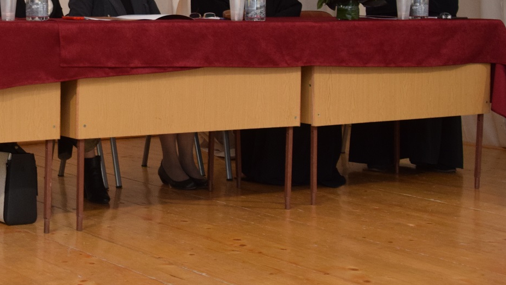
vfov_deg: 12.7
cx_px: 80
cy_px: 38
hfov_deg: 22.1
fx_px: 1275
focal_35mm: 95
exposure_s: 1/80
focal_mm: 28
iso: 800
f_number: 6.3
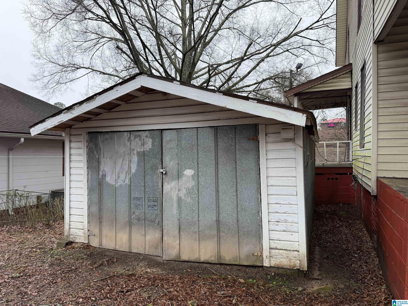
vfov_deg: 56.8
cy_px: 153
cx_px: 204
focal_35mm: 24
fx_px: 283
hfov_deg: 71.6
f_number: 1.78
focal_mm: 6.76
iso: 80
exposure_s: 1/426
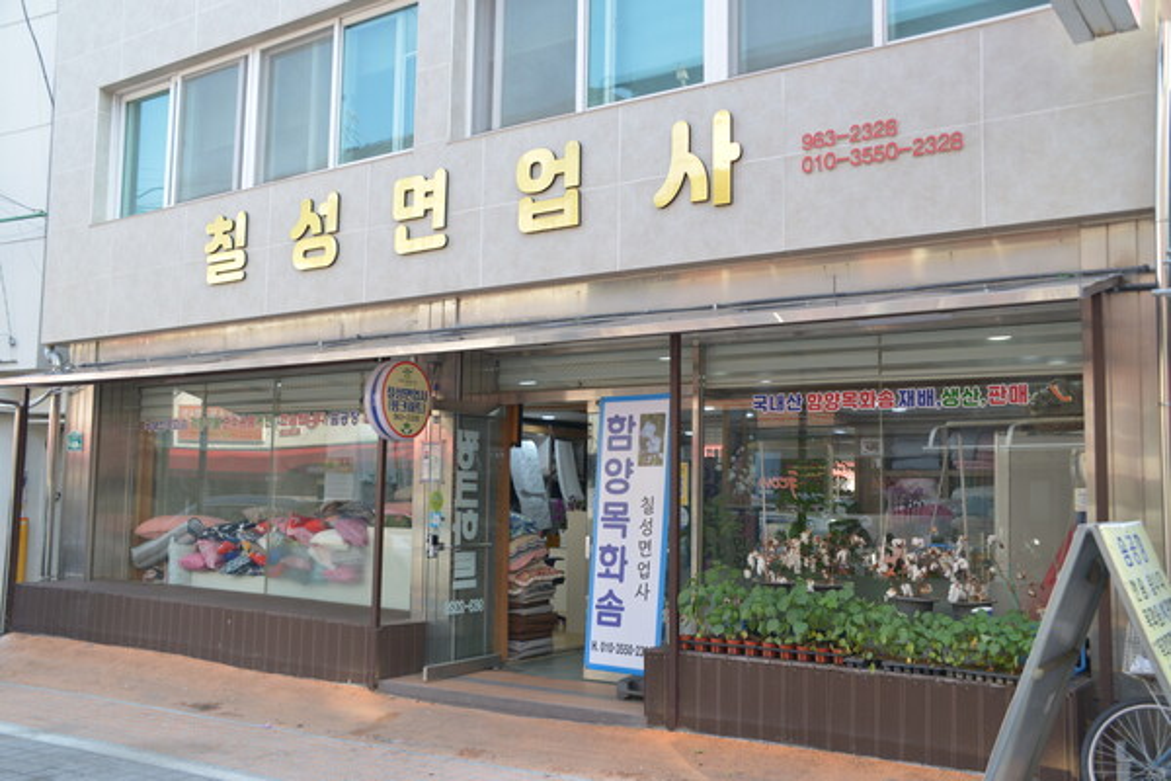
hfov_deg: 54.4
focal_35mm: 35
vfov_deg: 37.9
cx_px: 586
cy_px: 390
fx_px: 1138
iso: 400
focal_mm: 35
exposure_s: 1/200
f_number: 7.1
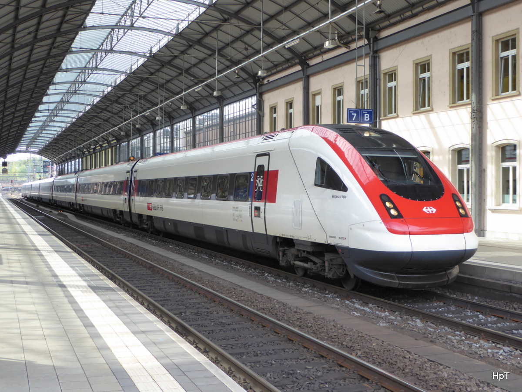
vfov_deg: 29.7
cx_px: 261
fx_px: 739
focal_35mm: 49
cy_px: 196
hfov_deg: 38.9
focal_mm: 8.4
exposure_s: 1/100
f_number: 4
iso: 80
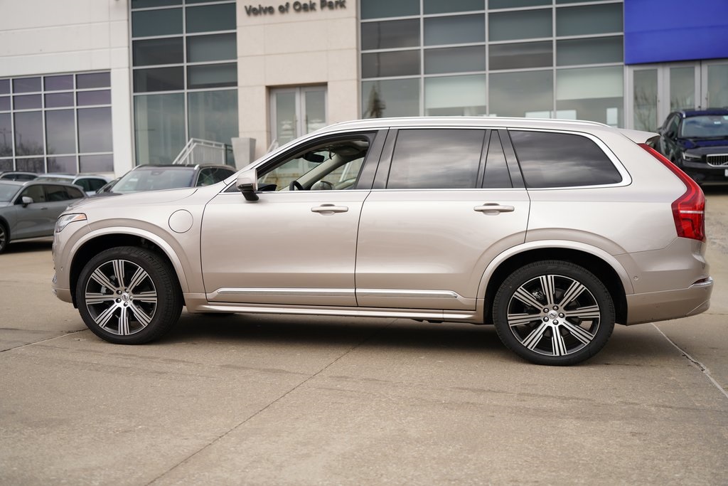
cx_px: 364
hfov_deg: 50.7
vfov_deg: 35.1
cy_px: 243
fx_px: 768
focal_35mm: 38
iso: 100
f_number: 2.2
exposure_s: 1/2000
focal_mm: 38
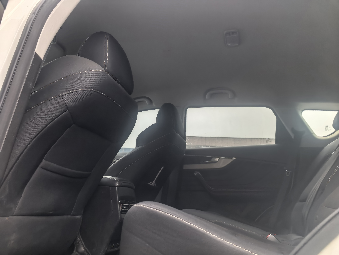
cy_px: 128
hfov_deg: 71.6
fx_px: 235
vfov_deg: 56.8
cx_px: 170
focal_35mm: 24
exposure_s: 1/100
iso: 160
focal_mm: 5.75
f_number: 2
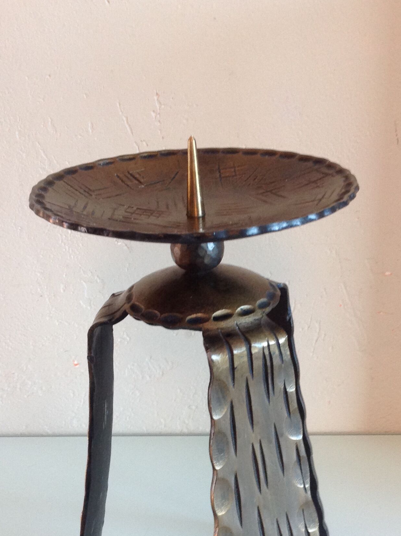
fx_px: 852
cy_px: 377
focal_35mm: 55
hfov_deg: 26.5
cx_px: 231
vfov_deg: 34.5
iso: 125
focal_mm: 4.28
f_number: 2.4
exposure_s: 1/15
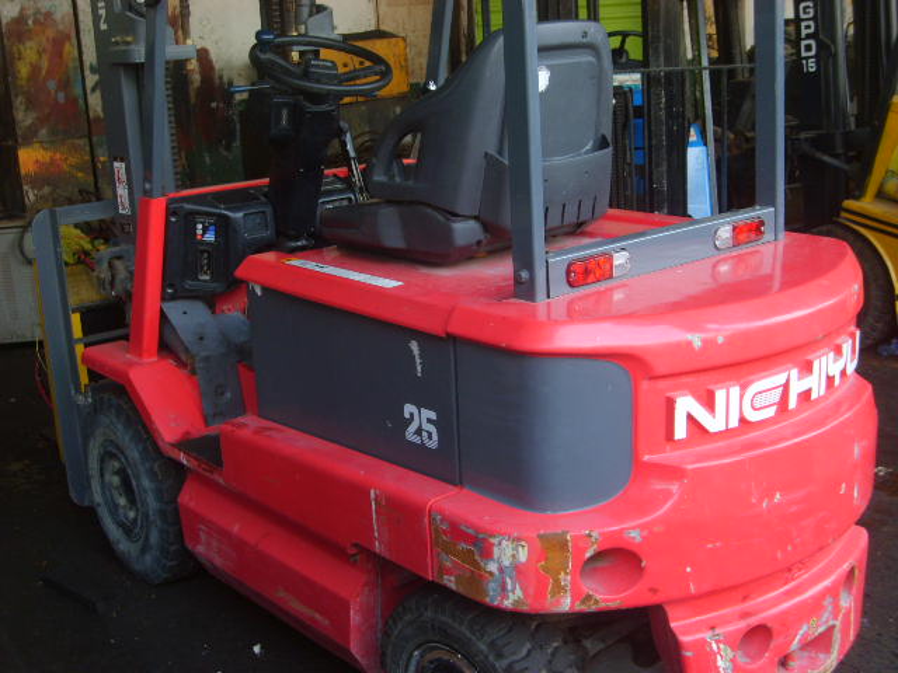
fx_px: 1115
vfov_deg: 33.6
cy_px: 336
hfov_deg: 43.9
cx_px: 449
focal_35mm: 43
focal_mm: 7.2
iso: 75
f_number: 3
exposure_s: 1/45
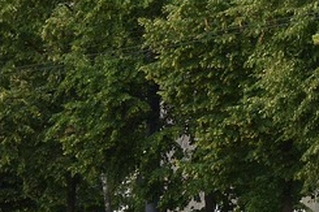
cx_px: 741
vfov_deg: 4.4
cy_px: 34
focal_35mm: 309
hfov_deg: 6.4
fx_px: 2736
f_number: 5.3
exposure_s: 1/640
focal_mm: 42
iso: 400
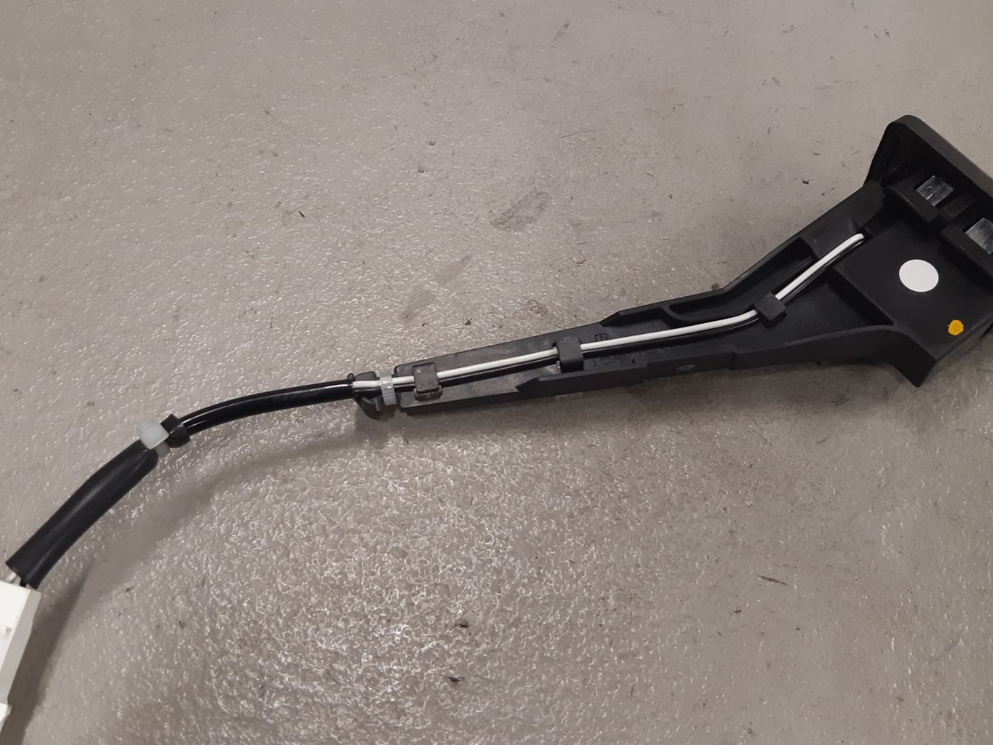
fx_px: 1119
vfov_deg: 36.8
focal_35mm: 39
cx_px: 447
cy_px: 369
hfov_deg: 47.8
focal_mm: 3.93
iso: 125
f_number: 1.7
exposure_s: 1/50
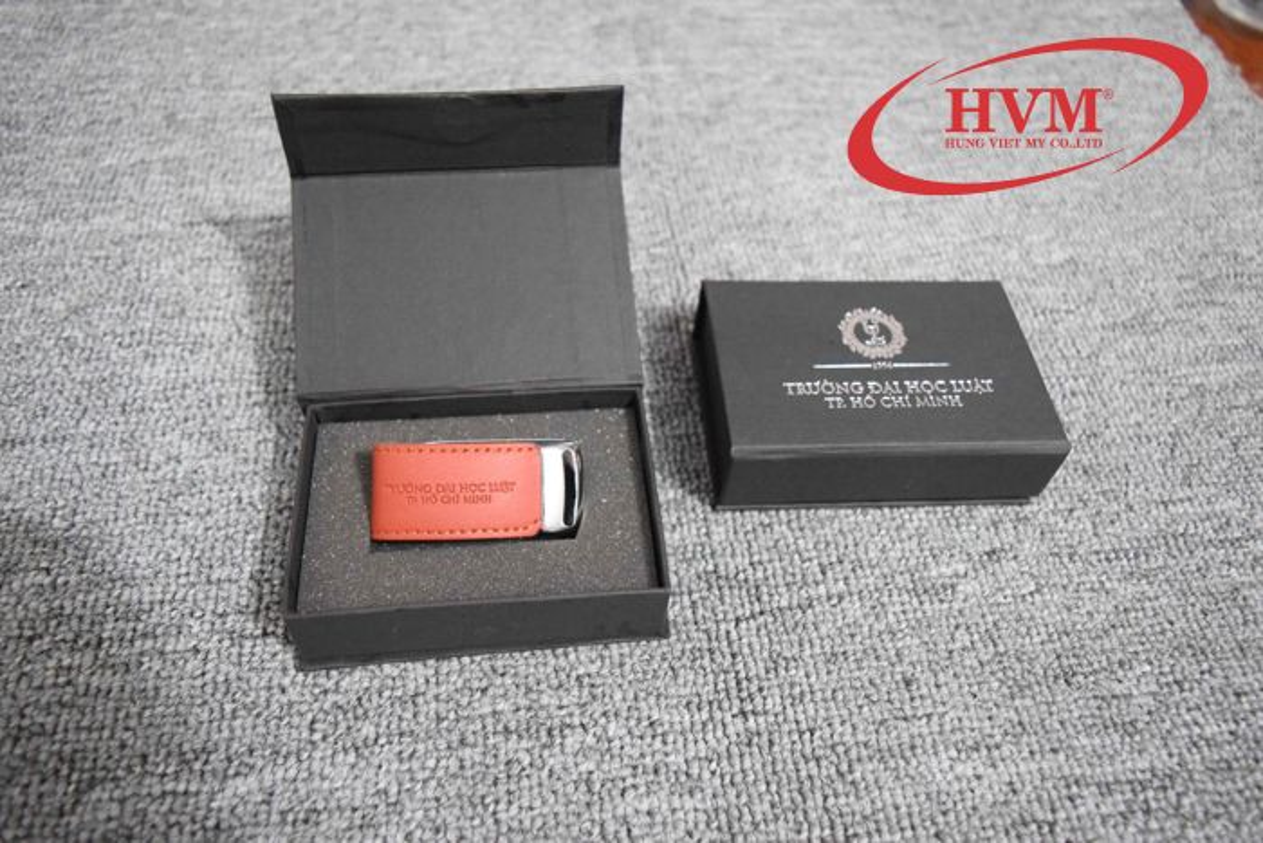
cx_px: 632
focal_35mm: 27
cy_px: 422
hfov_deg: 67.4
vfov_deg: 47.9
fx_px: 947
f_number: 3.5
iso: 3200
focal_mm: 18
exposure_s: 1/50
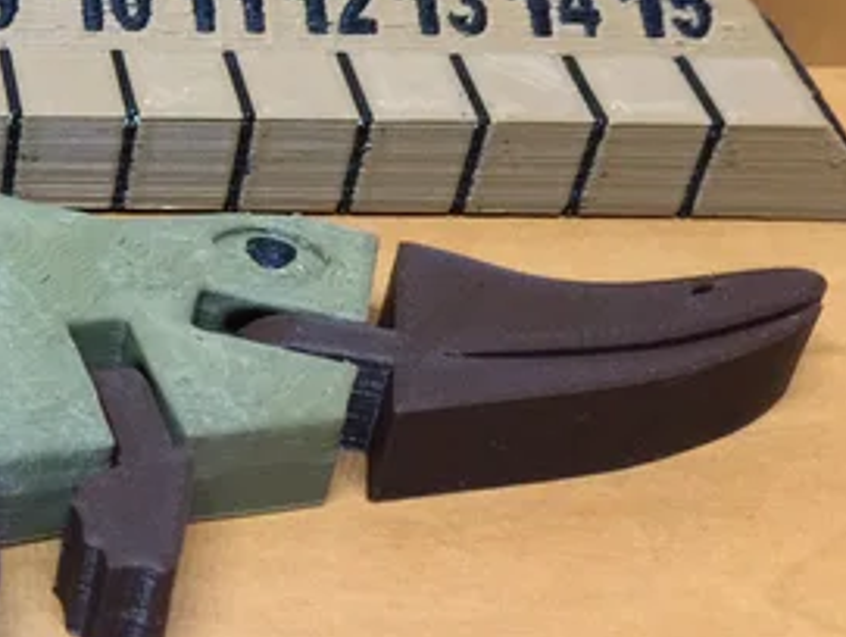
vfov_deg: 16.6
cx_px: -301
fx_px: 2178
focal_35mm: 89
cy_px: 301
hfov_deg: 19.9
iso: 125
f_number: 2.2
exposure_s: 1/15
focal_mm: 4.15
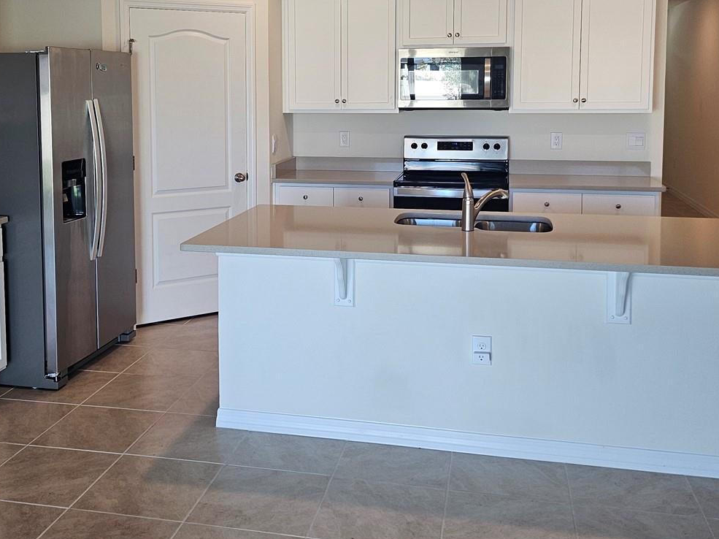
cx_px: 305
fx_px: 810
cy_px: 157
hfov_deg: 47.7
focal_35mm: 39
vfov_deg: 36.2
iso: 80
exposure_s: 1/120
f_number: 1.8
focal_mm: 5
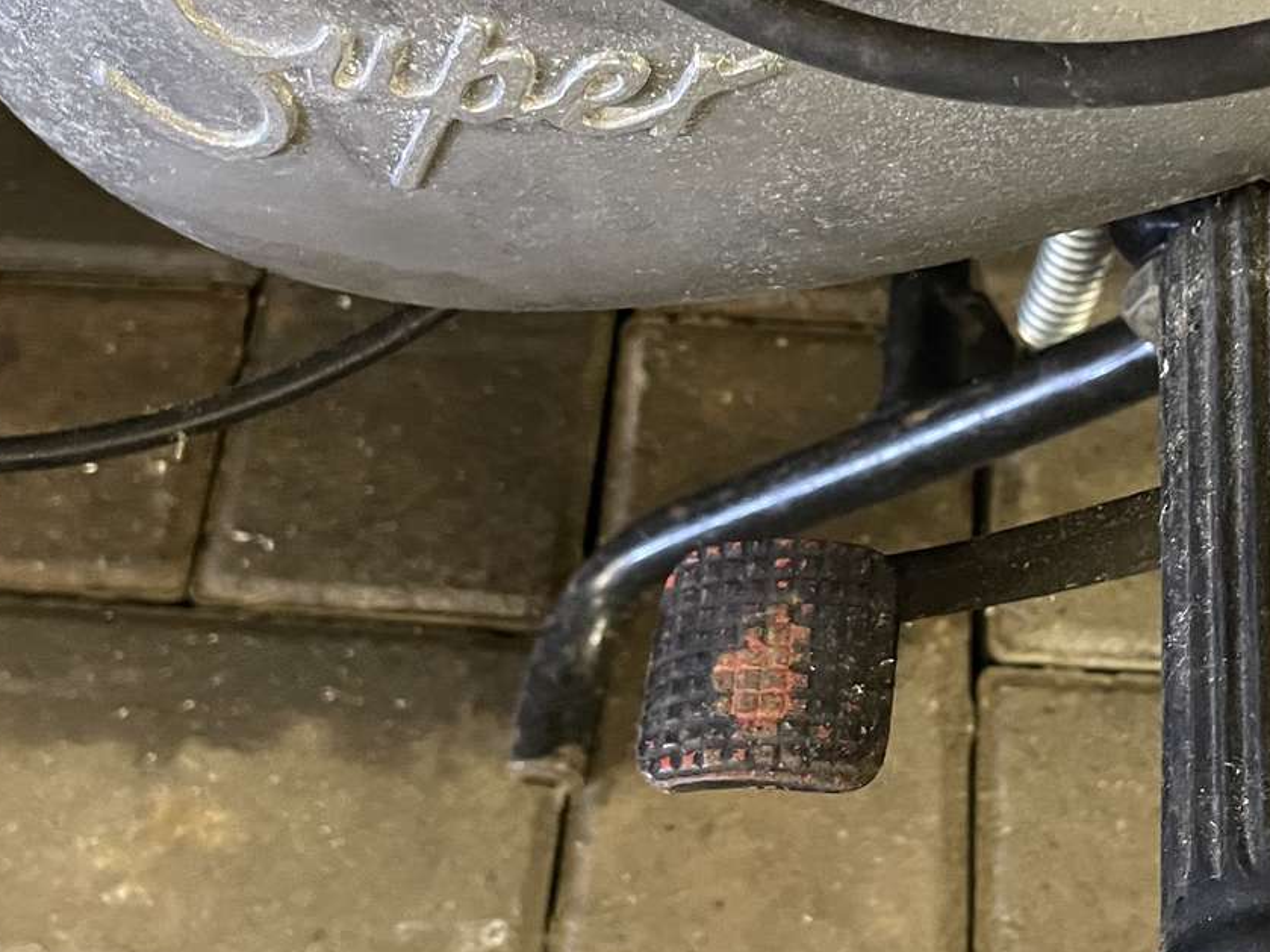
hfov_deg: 30.8
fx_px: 2274
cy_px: 359
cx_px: 910
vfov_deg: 23.6
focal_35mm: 62
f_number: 1.6
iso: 500
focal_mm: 4.2
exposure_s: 1/25
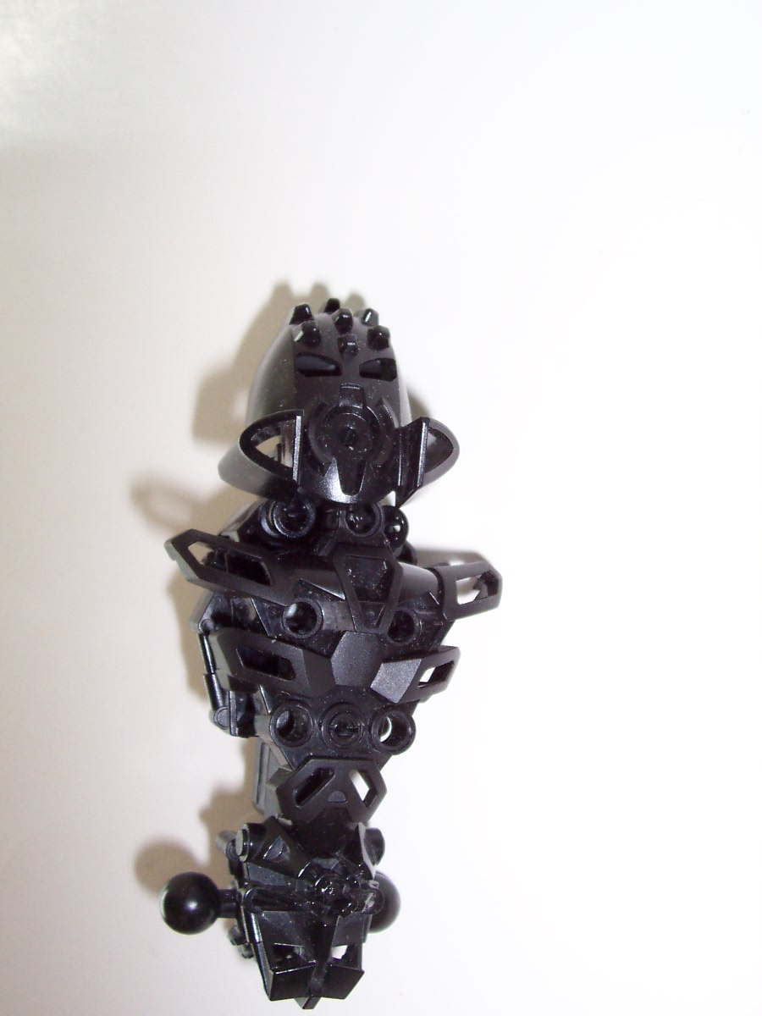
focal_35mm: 37
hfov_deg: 38.7
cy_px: 508
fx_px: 1086
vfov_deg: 50.1
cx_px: 381
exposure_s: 1/60
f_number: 2.8
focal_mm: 5.6
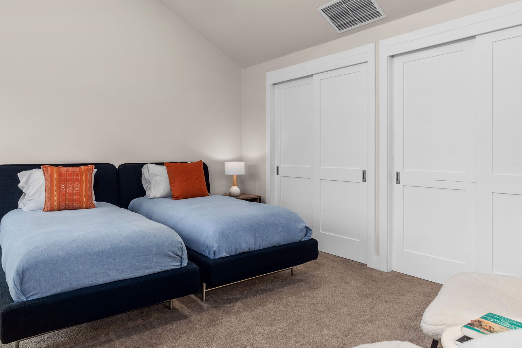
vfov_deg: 53.1
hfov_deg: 73.6
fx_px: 348
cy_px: 168
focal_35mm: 24
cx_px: 242
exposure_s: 1/5
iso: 400
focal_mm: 16
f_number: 11
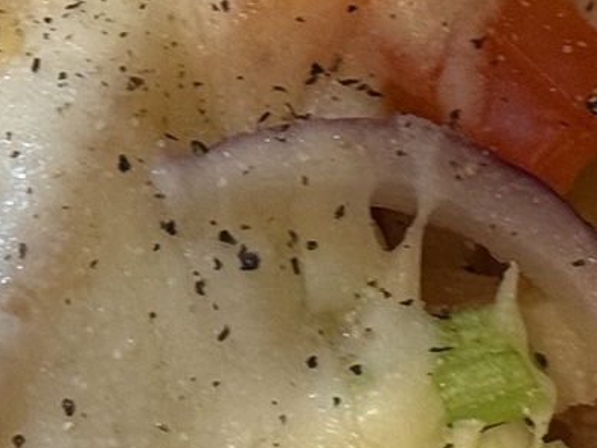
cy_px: -56
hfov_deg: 8.0
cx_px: -59
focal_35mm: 245
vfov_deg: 6.0
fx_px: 4225
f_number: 1.78
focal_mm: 6.76
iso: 320
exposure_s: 1/33
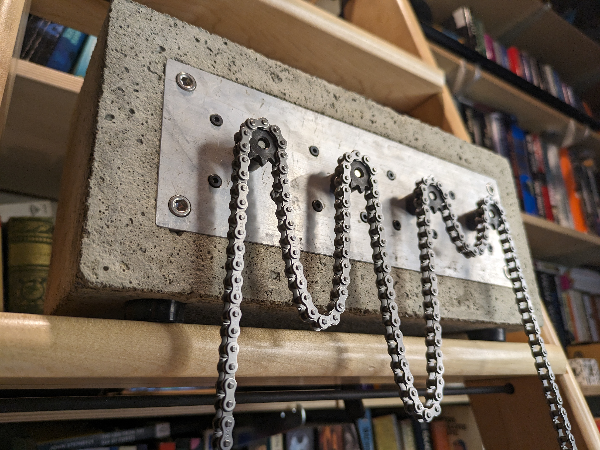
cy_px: 225
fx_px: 434
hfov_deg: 69.4
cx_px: 300
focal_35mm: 25
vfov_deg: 54.9
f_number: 1.89
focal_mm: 5.43
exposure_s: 1/60
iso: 195
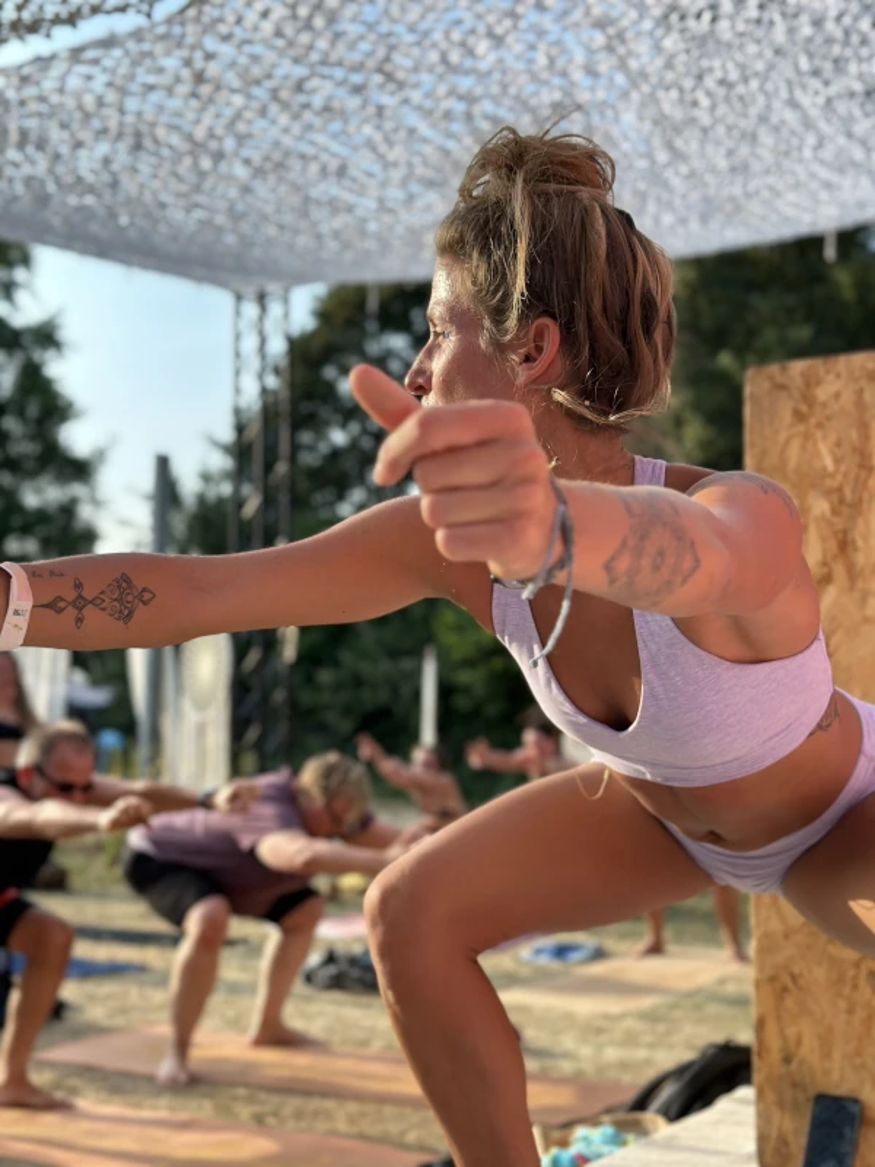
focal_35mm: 48
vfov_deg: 39.7
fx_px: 1618
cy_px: 584
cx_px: 438
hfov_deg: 30.3
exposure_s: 1/1453
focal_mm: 6.86
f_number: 1.78
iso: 80
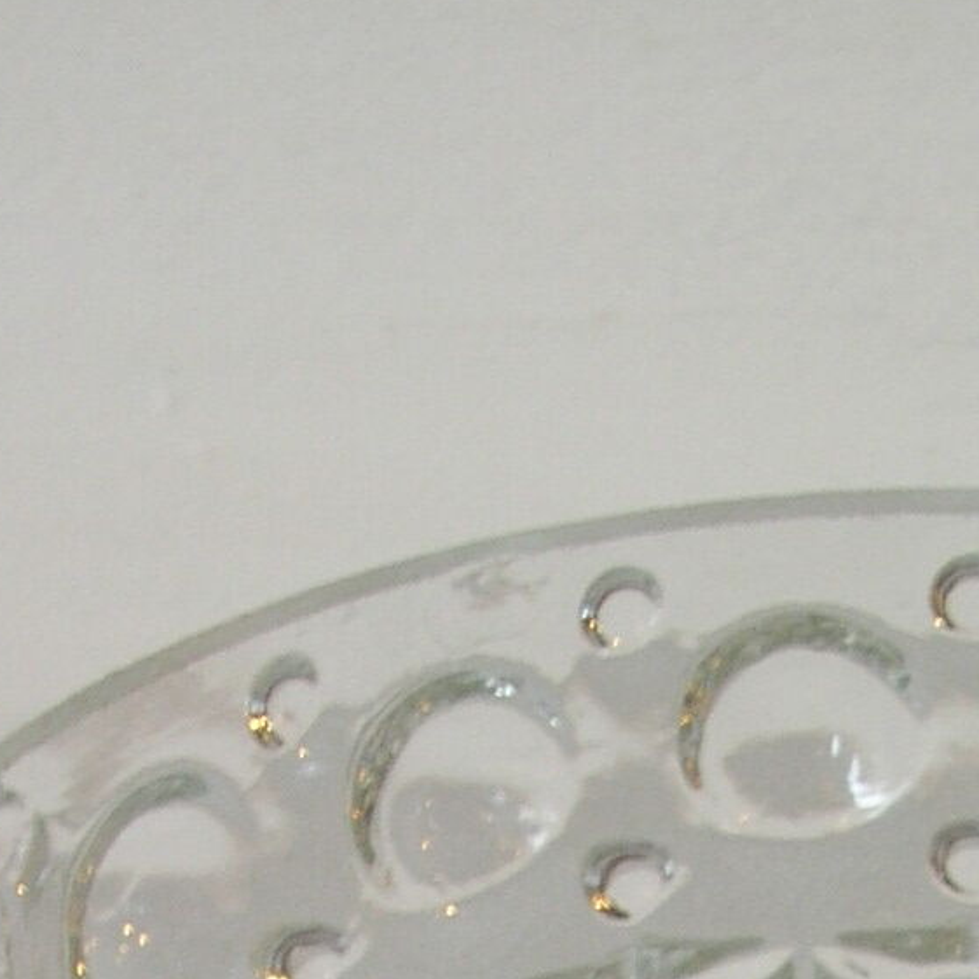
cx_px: 853
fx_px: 4032
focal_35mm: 126
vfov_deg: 12.4
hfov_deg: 13.7
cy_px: 1888
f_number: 2.8
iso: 50
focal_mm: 5.8
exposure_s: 1/7.6
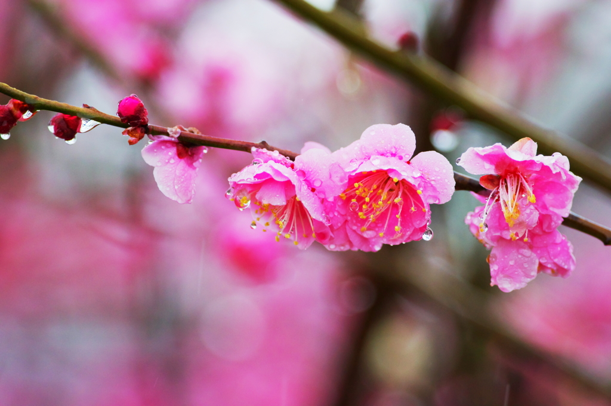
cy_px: 203
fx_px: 7628
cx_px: 306
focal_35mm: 450
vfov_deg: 3.0
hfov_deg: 4.6
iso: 800
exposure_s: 1/200
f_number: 4
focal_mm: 300
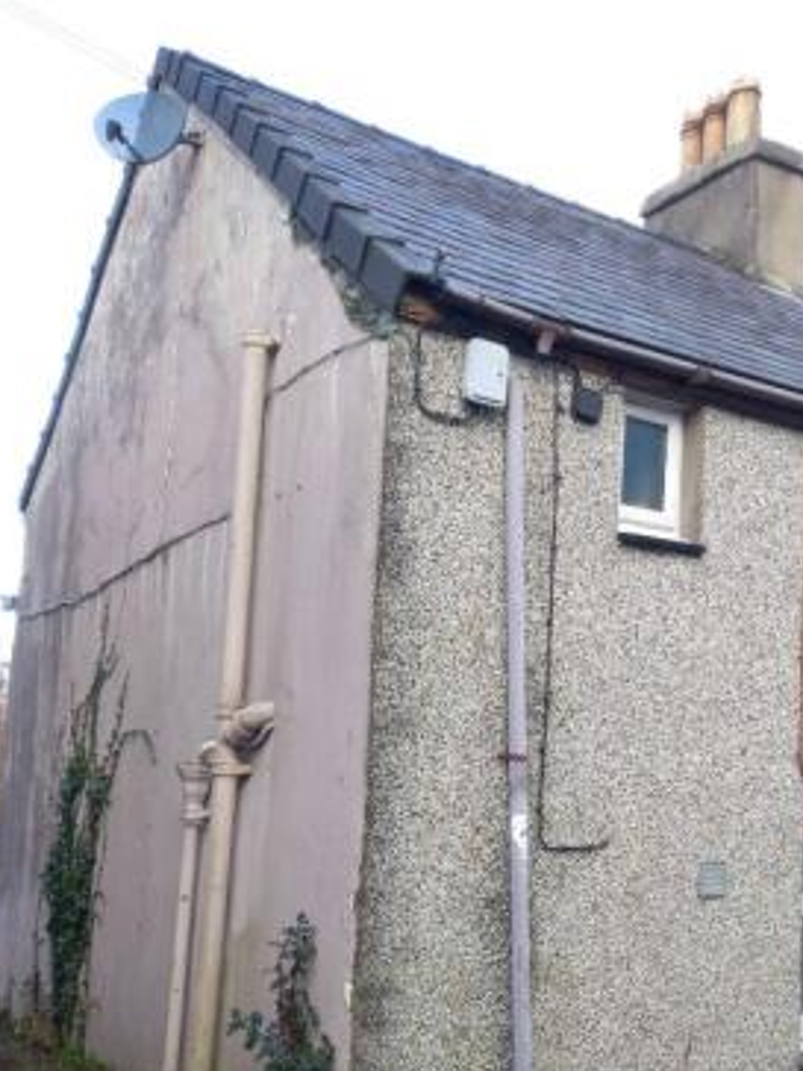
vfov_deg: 46.6
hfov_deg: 35.6
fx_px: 1237
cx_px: 543
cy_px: 619
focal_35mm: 40
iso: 40
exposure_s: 1/100
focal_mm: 4.6
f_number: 2
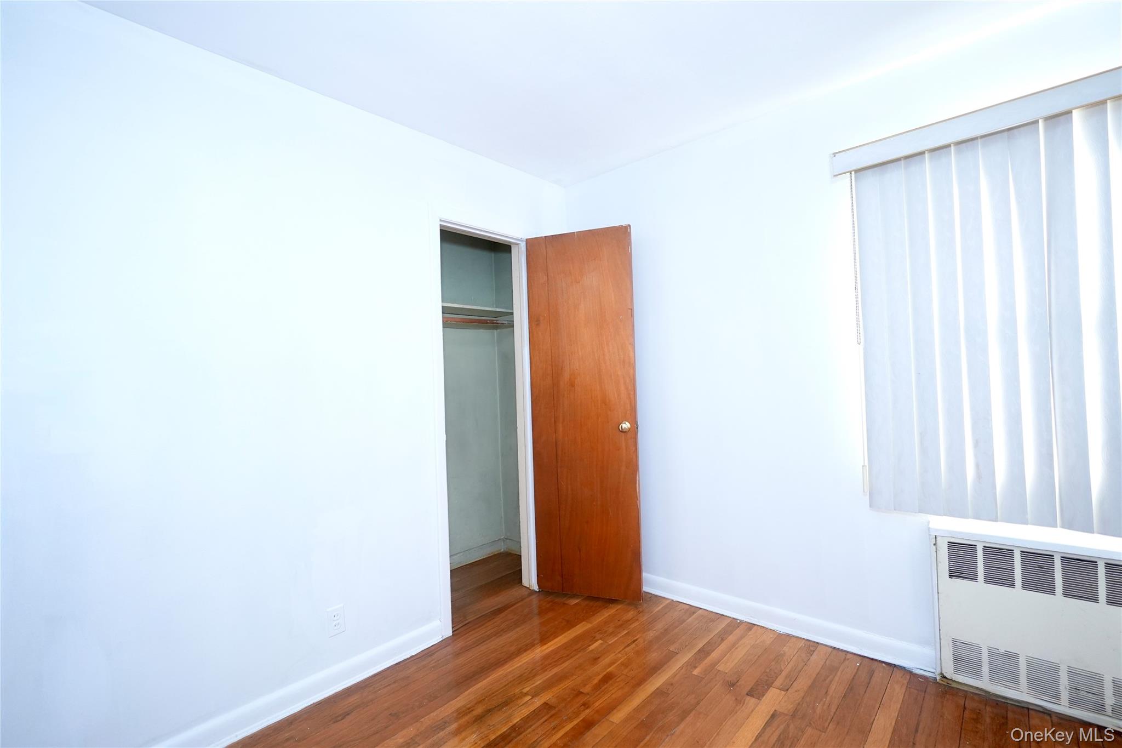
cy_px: 374
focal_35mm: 16
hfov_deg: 96.7
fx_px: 499
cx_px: 561
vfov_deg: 73.7
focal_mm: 11
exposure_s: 1/320
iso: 500
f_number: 1.8
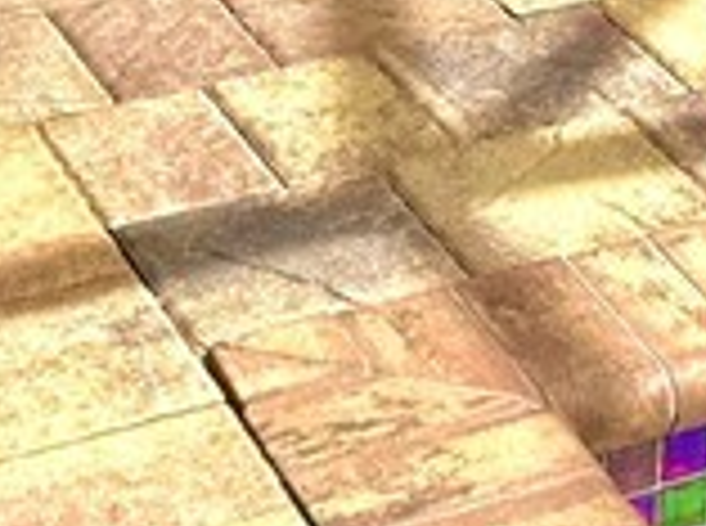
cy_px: -1025
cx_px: 1133
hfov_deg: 11.9
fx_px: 3195
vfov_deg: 8.1
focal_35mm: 157
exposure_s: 1/1812
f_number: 1.78
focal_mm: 6.86
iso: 80
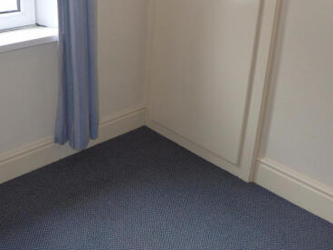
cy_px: 72
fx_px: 394
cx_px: 109
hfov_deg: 45.0
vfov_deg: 34.6
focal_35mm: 41
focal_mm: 4.7
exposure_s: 1/60
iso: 200
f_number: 1.4
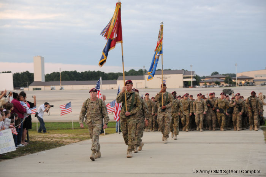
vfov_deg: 18.1
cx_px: 133
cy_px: 88
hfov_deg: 27.0
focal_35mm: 75
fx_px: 554
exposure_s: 1/50
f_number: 3.5
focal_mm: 50
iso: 400
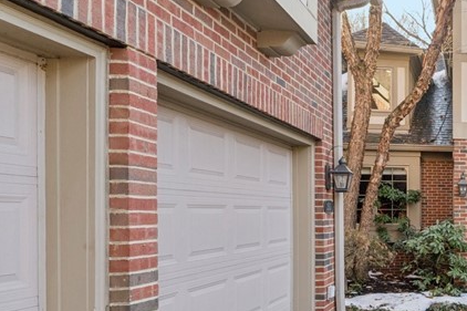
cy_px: 201
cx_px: 581
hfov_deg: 37.5
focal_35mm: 36
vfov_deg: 36.6
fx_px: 467
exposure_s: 1/40
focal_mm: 14
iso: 160
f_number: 8
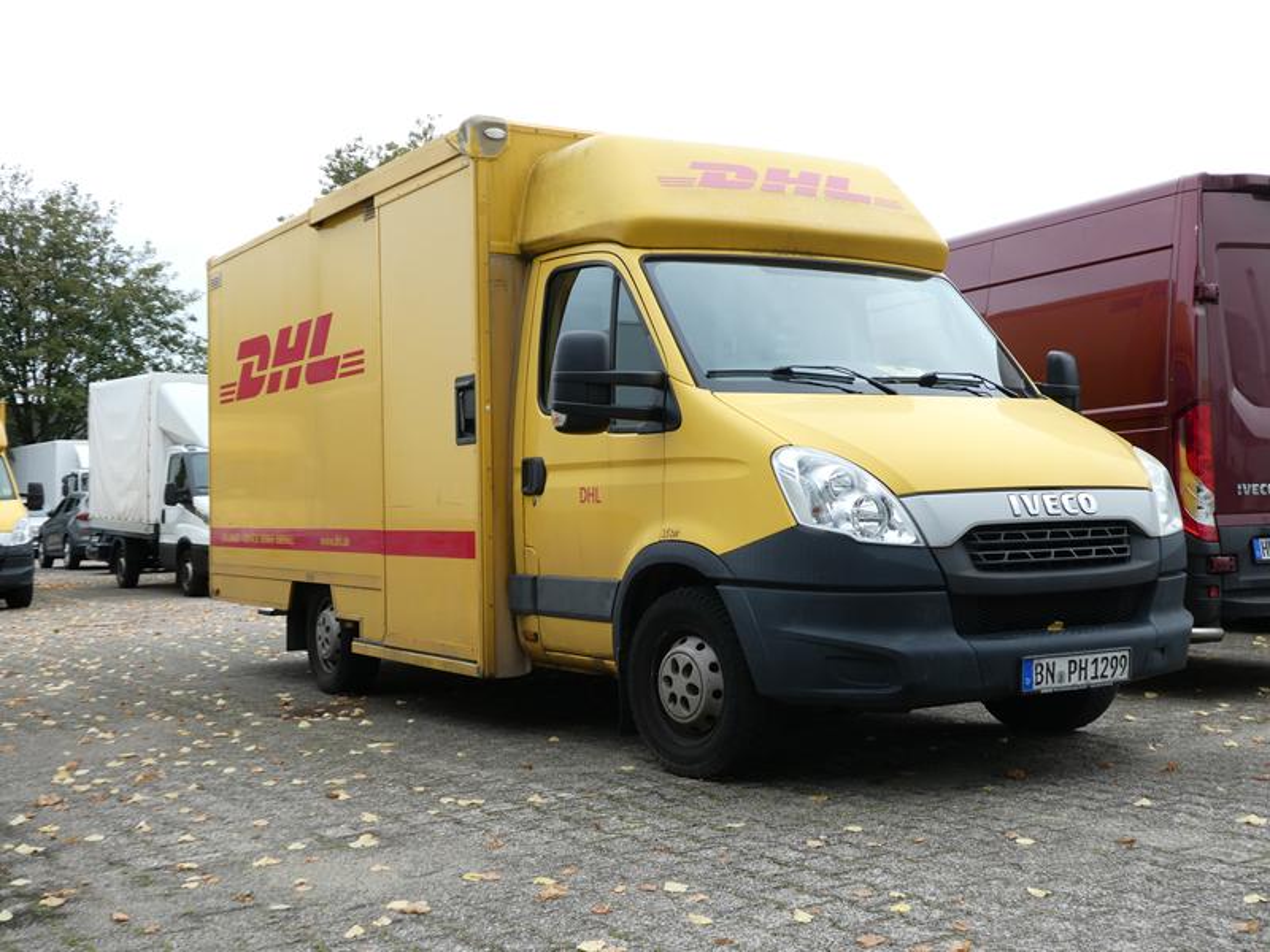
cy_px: 476
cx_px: 635
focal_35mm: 40
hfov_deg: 46.8
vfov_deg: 36.0
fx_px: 1468
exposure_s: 1/160
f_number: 3.8
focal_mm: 7.2
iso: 80
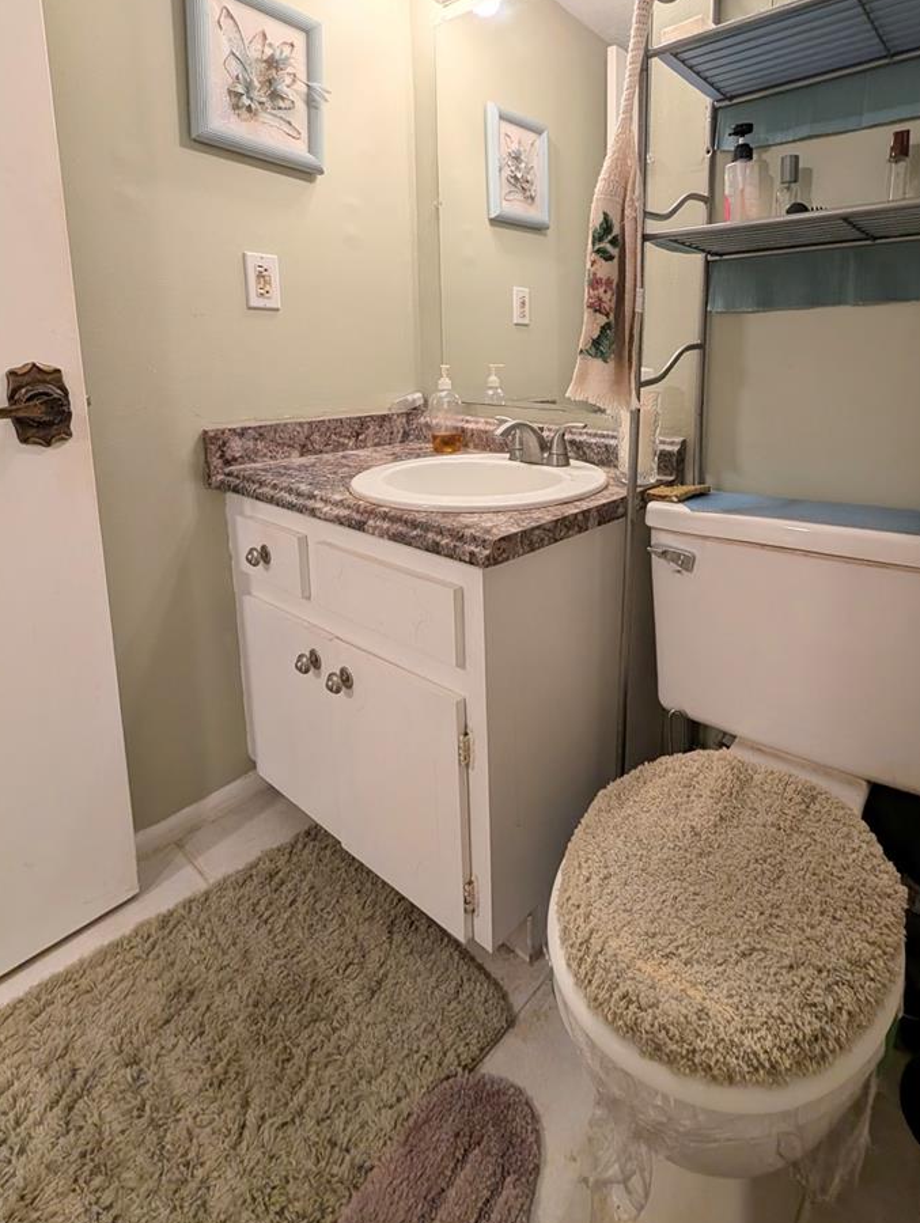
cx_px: 576
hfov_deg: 76.8
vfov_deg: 92.2
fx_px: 566
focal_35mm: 16
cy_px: 448
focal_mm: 2.02
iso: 56
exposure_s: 1/60
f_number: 1.7
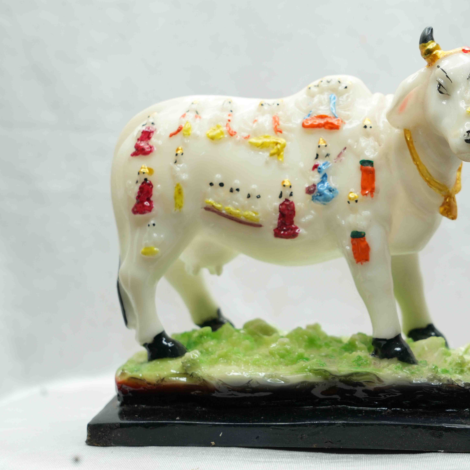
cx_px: 319
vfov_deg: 18.5
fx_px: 1444
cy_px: 235
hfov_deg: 18.4
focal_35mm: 94
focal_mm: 73
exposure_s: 1/50
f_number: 7.1
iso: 320
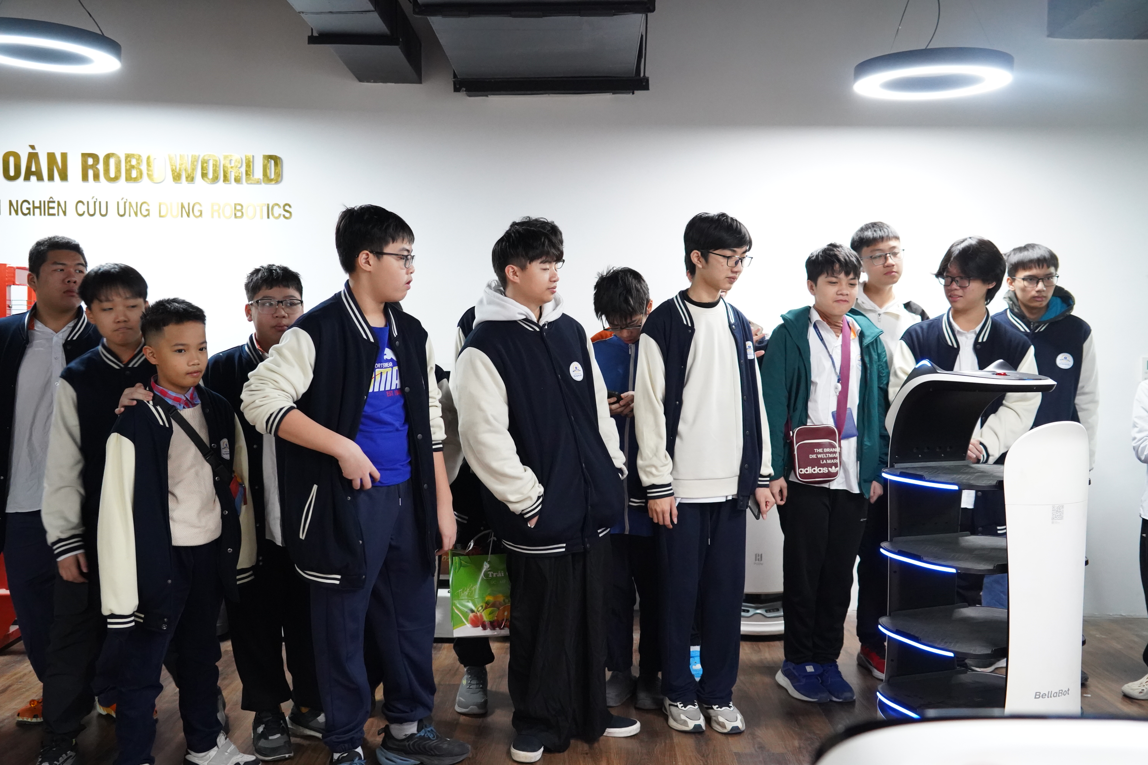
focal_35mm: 32
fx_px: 1020
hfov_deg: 58.7
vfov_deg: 41.1
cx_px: 574
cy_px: 382
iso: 8000
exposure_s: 1/125
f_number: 4.5
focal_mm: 32
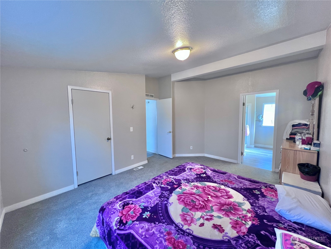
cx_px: 166
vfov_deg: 89.9
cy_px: 124
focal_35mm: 13
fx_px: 124
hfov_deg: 106.2
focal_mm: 1.57
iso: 200
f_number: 1.8
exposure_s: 1/60
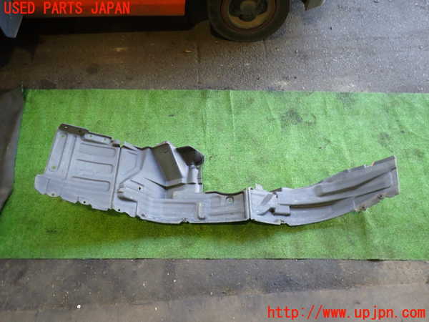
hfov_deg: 69.4
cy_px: 161
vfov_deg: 54.9
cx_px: 214
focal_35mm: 25
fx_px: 310
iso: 200
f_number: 2
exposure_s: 1/60
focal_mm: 4.5
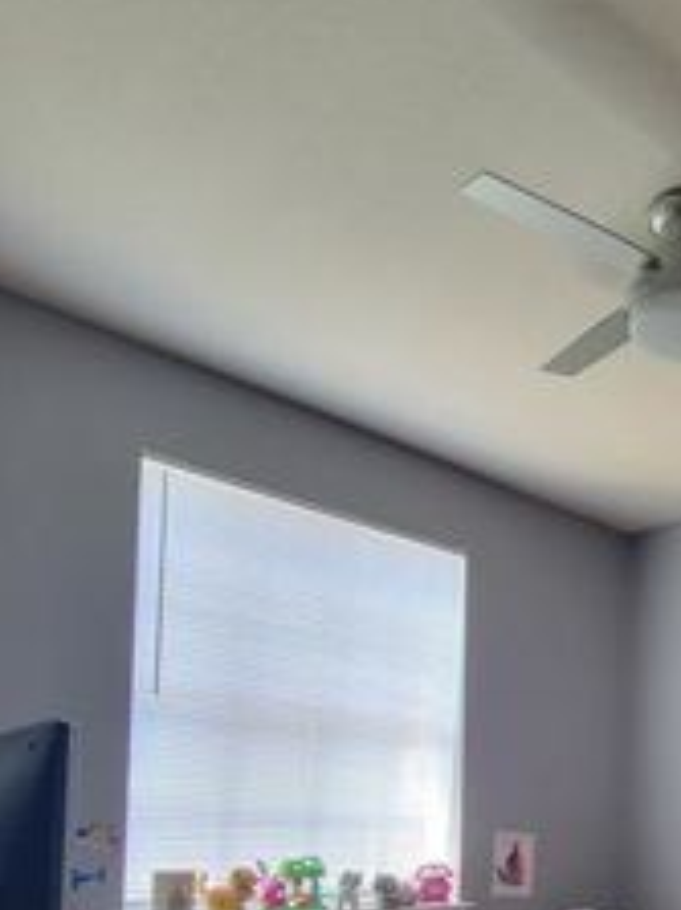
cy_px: 796
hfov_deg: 38.0
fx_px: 814
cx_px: 744
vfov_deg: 52.3
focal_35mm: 31
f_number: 2.2
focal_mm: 2.2
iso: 200
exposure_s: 1/60
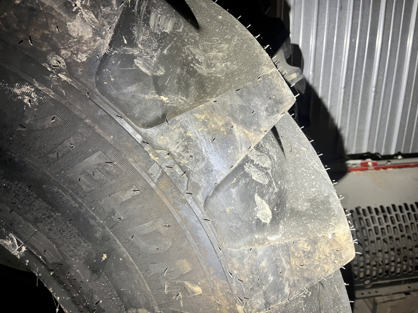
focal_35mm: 26
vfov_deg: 53.1
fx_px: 314
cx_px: 209
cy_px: 156
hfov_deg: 67.3
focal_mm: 5.1
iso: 200
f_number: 1.6
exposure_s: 1/60
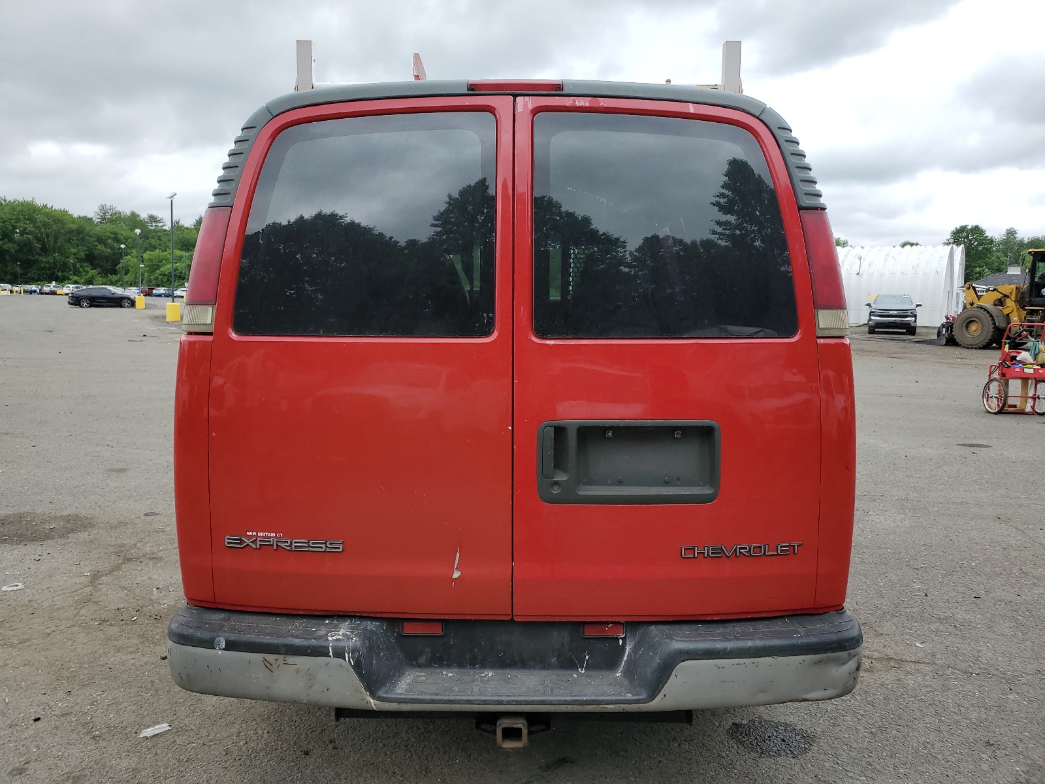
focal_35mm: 26
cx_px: 522
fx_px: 785
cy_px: 392
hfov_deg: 67.3
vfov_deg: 53.1
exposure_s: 1/1429
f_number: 1.5
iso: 50
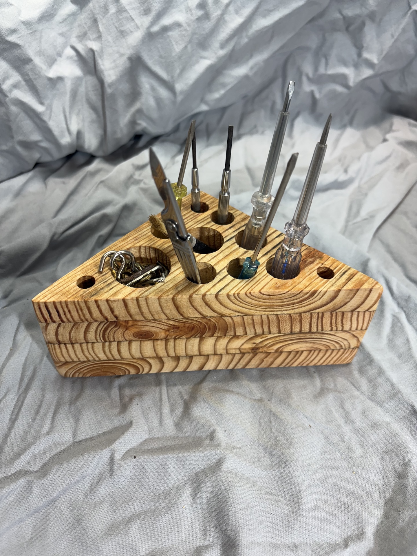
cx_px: 208
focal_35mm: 26
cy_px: 278
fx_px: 418
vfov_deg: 67.3
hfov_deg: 53.1
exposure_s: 1/100
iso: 40
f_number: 1.6
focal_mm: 5.96
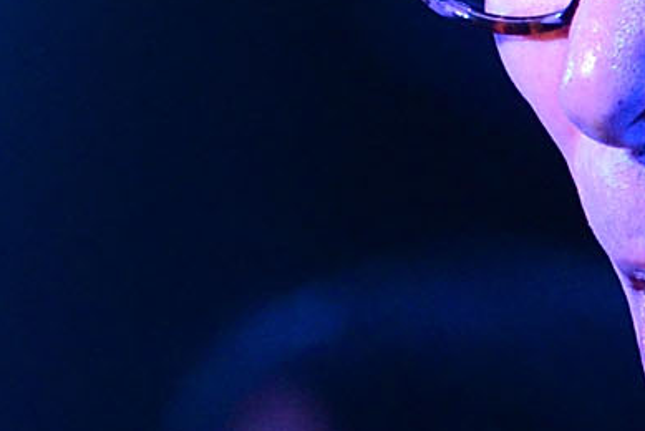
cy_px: 762
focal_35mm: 1195
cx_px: 945
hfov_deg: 1.7
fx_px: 21426
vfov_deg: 1.2
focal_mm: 155
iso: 3200
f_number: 5
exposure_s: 1/500
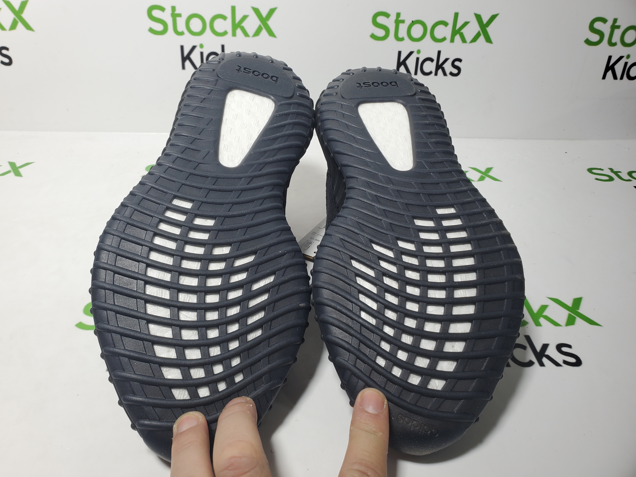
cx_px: 318
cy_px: 238
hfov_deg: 67.3
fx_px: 478
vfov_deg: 53.1
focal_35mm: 26
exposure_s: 1/169
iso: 50
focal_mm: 4.3
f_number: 2.4
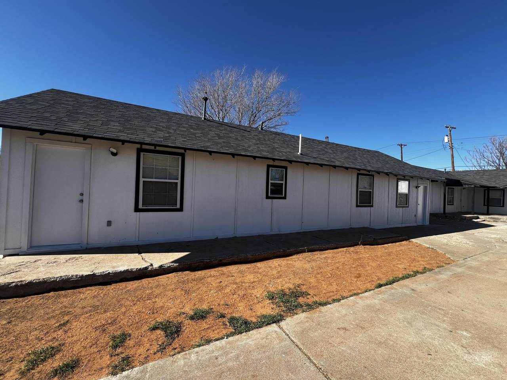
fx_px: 190
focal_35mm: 13
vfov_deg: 89.9
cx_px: 254
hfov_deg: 106.2
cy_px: 190
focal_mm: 1.57
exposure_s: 1/881
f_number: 1.8
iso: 32
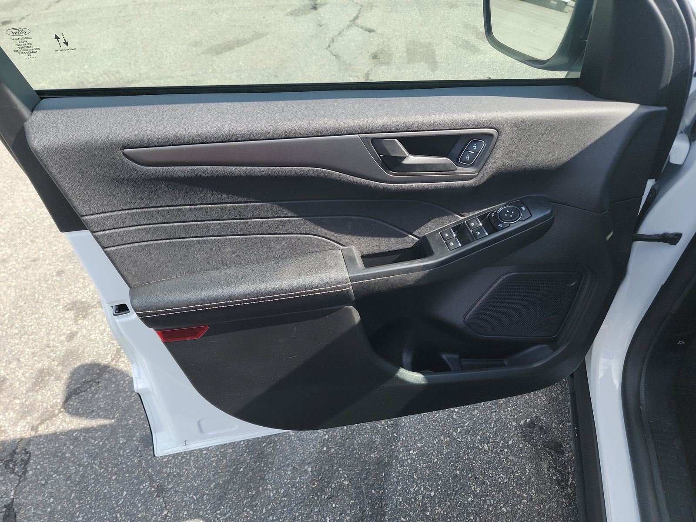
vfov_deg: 56.8
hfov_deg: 71.6
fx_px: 483
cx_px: 348
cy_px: 261
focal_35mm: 24
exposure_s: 1/201
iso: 50
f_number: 1.8
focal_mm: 6.7
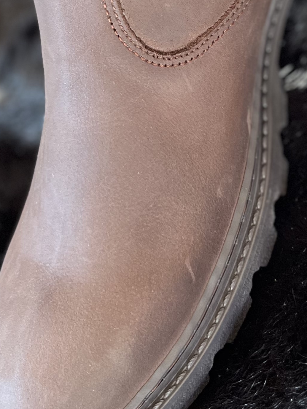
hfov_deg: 19.4
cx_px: 193
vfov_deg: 24.8
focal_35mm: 76
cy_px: 36
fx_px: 898
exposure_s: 1/120
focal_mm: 5.1
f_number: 1.6
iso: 125
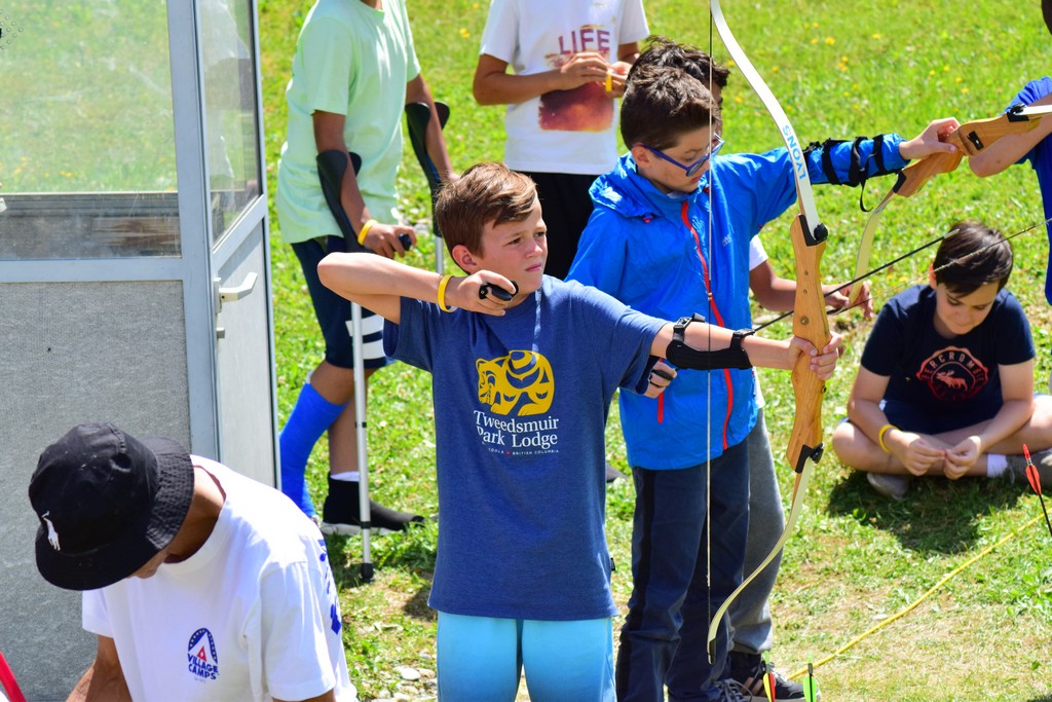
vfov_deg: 7.3
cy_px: 351
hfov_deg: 11.0
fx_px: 5480
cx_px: 526
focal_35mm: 188
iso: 800
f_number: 7.1
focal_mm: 125
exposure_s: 1/1250
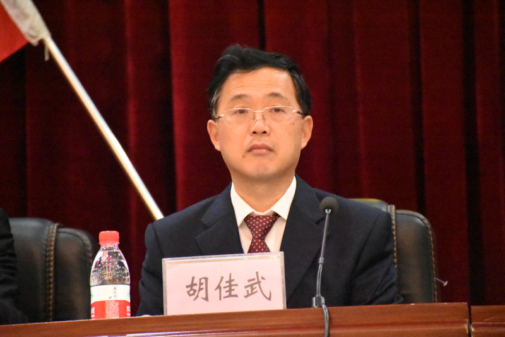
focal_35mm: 210
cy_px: 168
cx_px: 252
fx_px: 2945
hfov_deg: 9.8
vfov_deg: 6.5
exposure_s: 1/100
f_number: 5.6
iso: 25600
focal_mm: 140
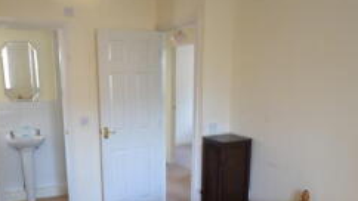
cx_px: 132
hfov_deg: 53.4
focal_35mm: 37
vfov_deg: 31.3
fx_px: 351
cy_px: 156
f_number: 4.5
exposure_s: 1/60
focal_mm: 12
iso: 800
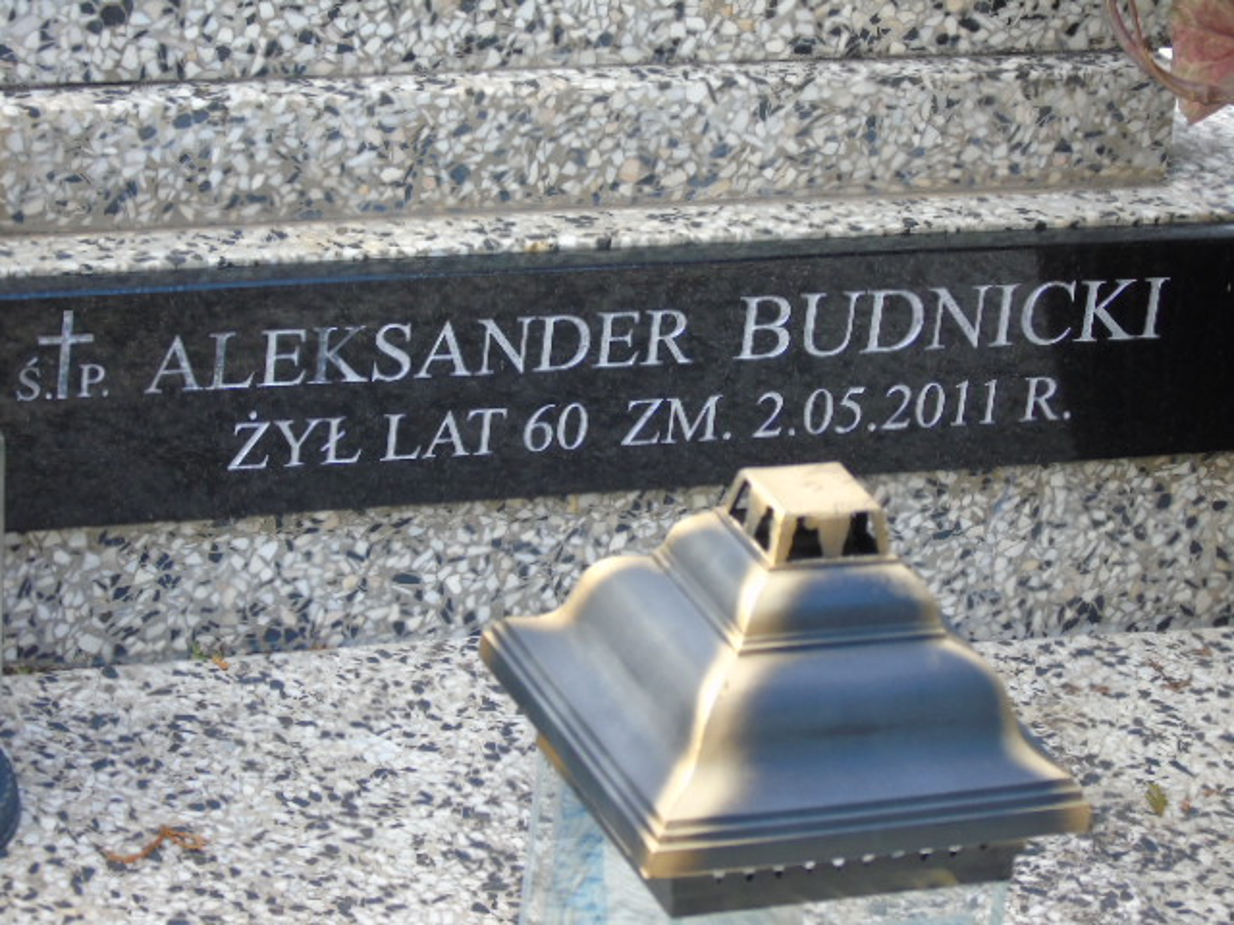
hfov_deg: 13.9
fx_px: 5062
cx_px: 617
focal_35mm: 142
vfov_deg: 10.4
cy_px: 462
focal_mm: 25
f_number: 4.7
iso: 320
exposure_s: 1/125
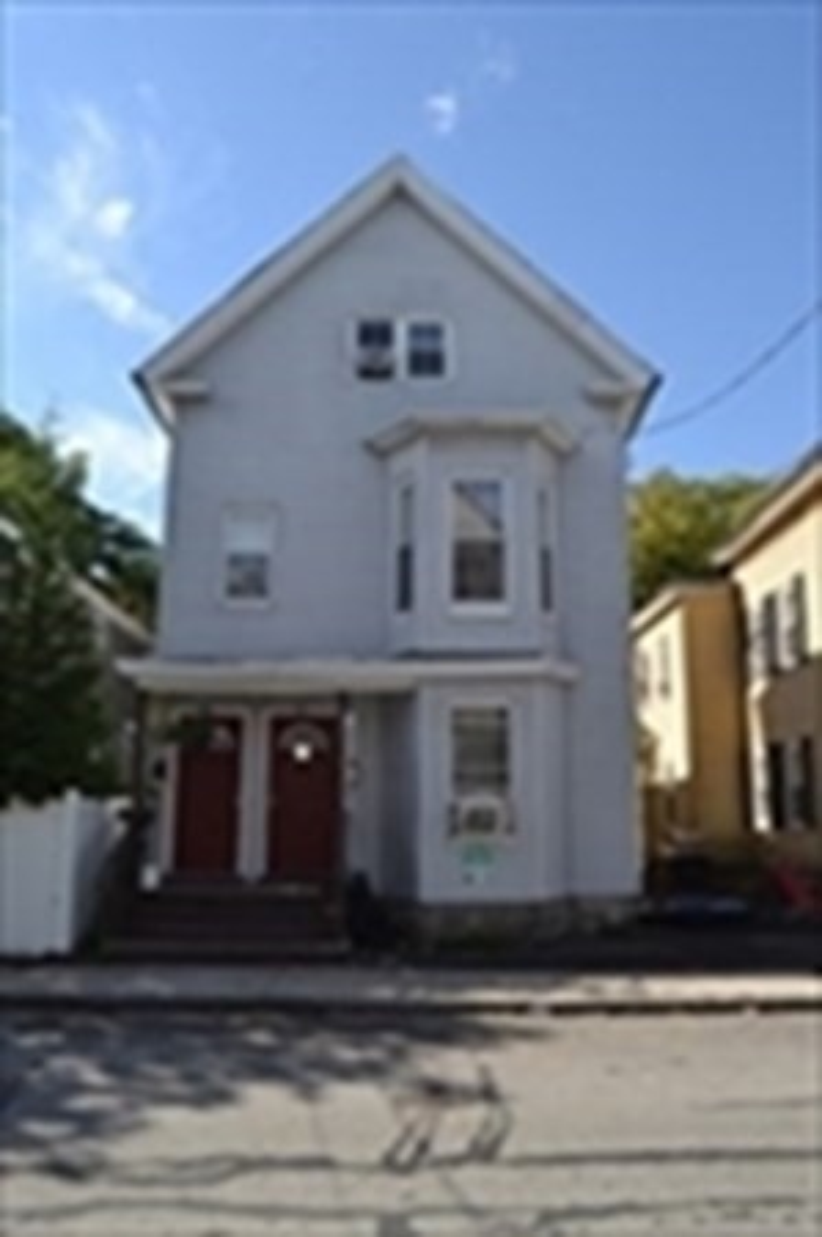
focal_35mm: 27
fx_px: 927
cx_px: 411
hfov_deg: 47.8
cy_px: 618
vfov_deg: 67.4
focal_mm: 18
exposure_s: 1/200
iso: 100
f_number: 7.1
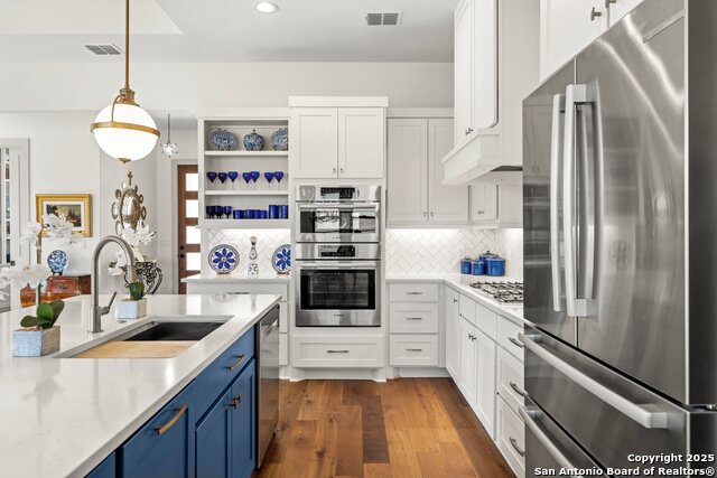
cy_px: 239
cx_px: 358
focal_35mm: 23
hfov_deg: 76.1
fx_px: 458
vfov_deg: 55.1
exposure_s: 1/10
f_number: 8
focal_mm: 23
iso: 100
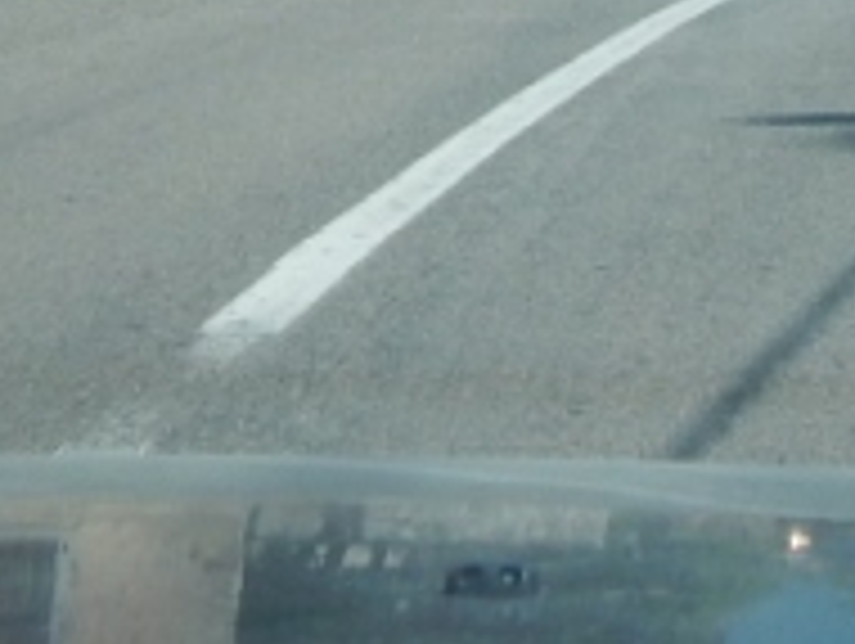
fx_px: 4130
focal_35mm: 167
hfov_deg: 11.5
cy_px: -707
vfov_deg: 8.4
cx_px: 1071
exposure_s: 1/1250
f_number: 3.2
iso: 125
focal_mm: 5.6
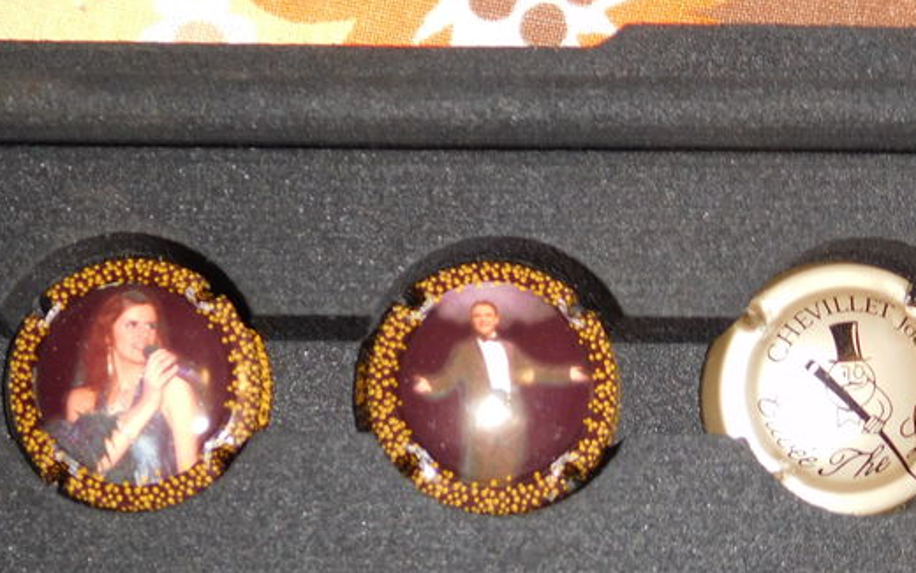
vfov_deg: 23.6
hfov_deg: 39.2
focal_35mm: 51
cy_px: 644
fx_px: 1273
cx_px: 321
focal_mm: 4.5
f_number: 6.8
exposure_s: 1/30
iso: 200
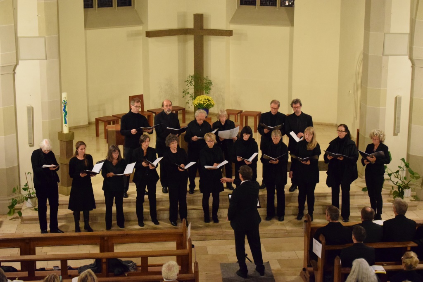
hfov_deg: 28.1
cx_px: 212
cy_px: 141
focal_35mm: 72
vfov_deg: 18.9
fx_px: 846
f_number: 5.3
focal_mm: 48
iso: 6400
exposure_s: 1/40
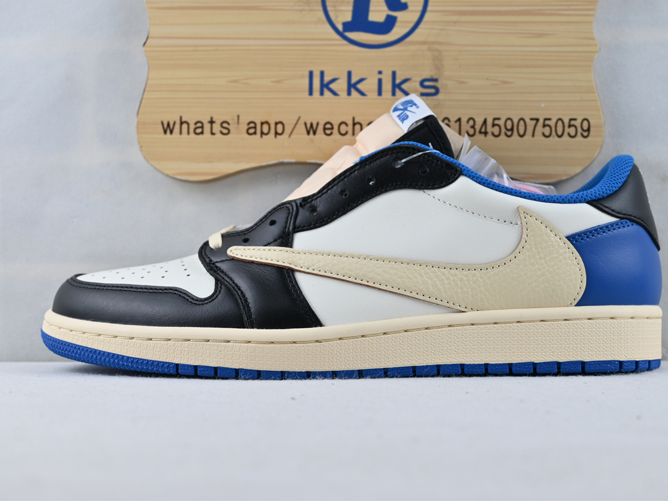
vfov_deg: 28.4
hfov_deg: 37.3
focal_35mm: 51
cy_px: 250
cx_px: 374
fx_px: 989
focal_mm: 31.5
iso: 100
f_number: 5
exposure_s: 1/60
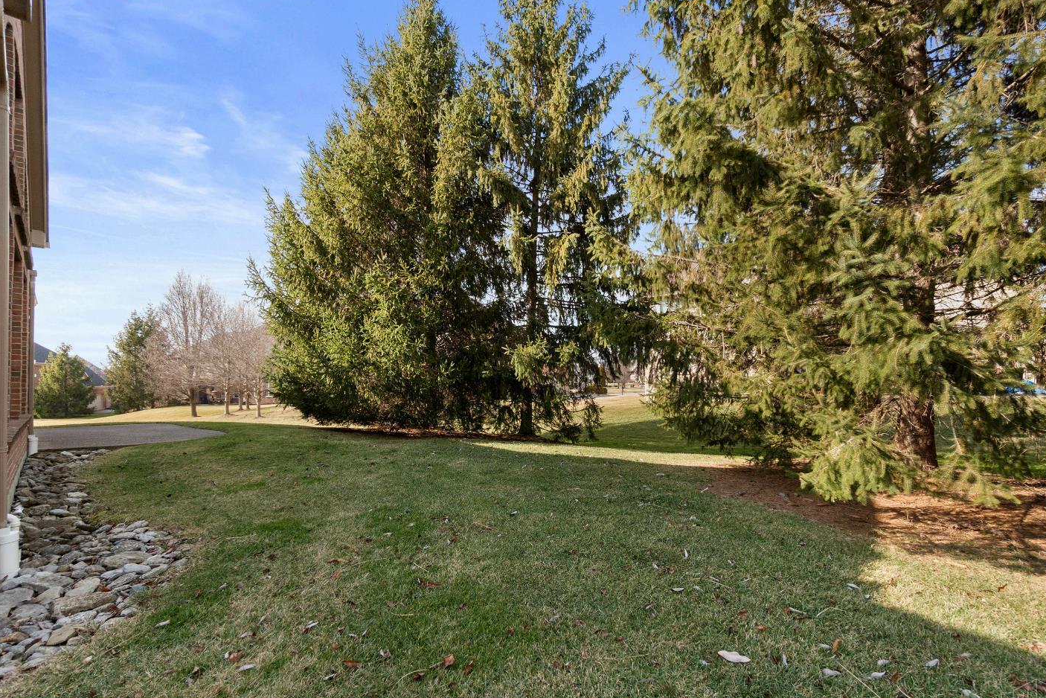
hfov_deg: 96.7
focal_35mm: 16
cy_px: 366
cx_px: 531
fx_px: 465
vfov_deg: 73.7
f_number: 8
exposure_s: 1/250
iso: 400
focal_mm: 10
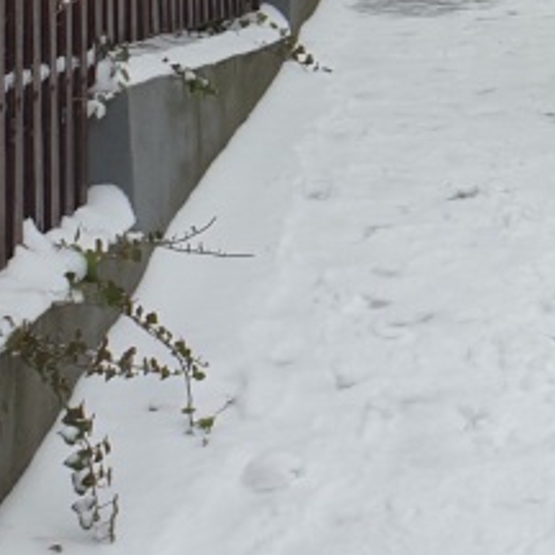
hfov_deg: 15.8
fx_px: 1977
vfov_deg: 15.5
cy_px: -87
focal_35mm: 109
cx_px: 497
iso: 50
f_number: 2.4
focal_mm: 4.3
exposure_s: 1/157
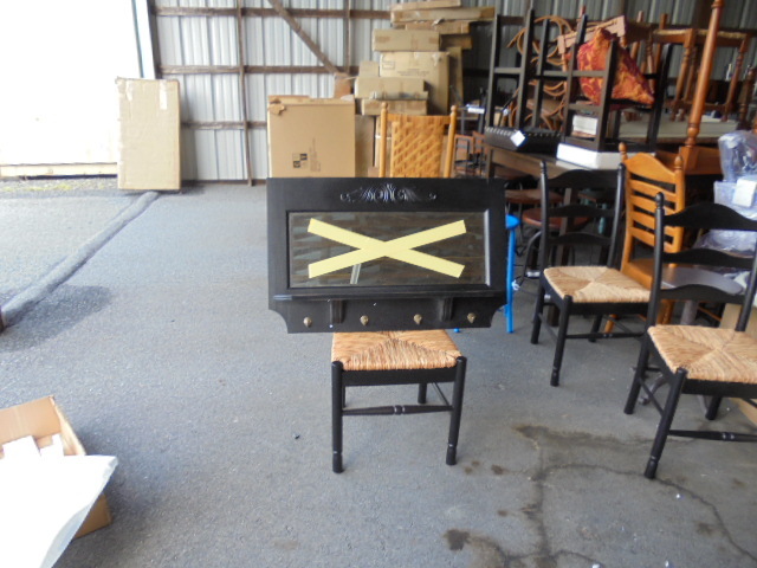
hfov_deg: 67.3
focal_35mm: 26
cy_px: 284
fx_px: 569
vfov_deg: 53.1
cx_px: 378
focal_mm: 4.6
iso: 100
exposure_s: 1/30
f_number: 3.5
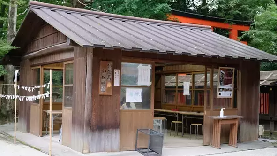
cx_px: 138
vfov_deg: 23.9
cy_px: 80
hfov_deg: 41.3
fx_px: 367
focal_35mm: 50
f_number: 3.6
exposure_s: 1/85
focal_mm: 31.5
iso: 800
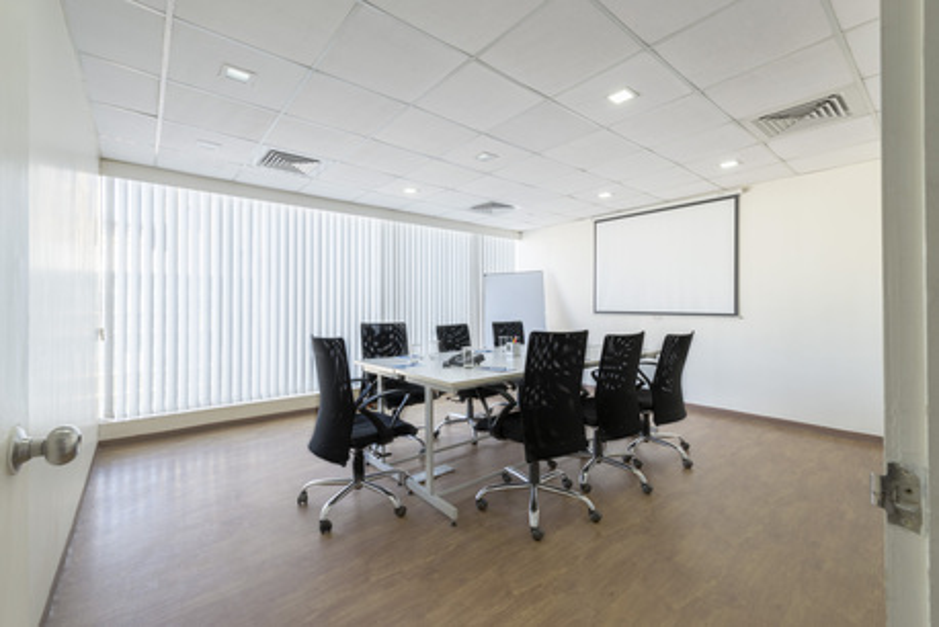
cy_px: 314
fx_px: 391
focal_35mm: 15
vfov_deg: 77.4
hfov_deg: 100.4
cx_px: 470
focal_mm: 15
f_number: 11
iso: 100
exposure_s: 1/60
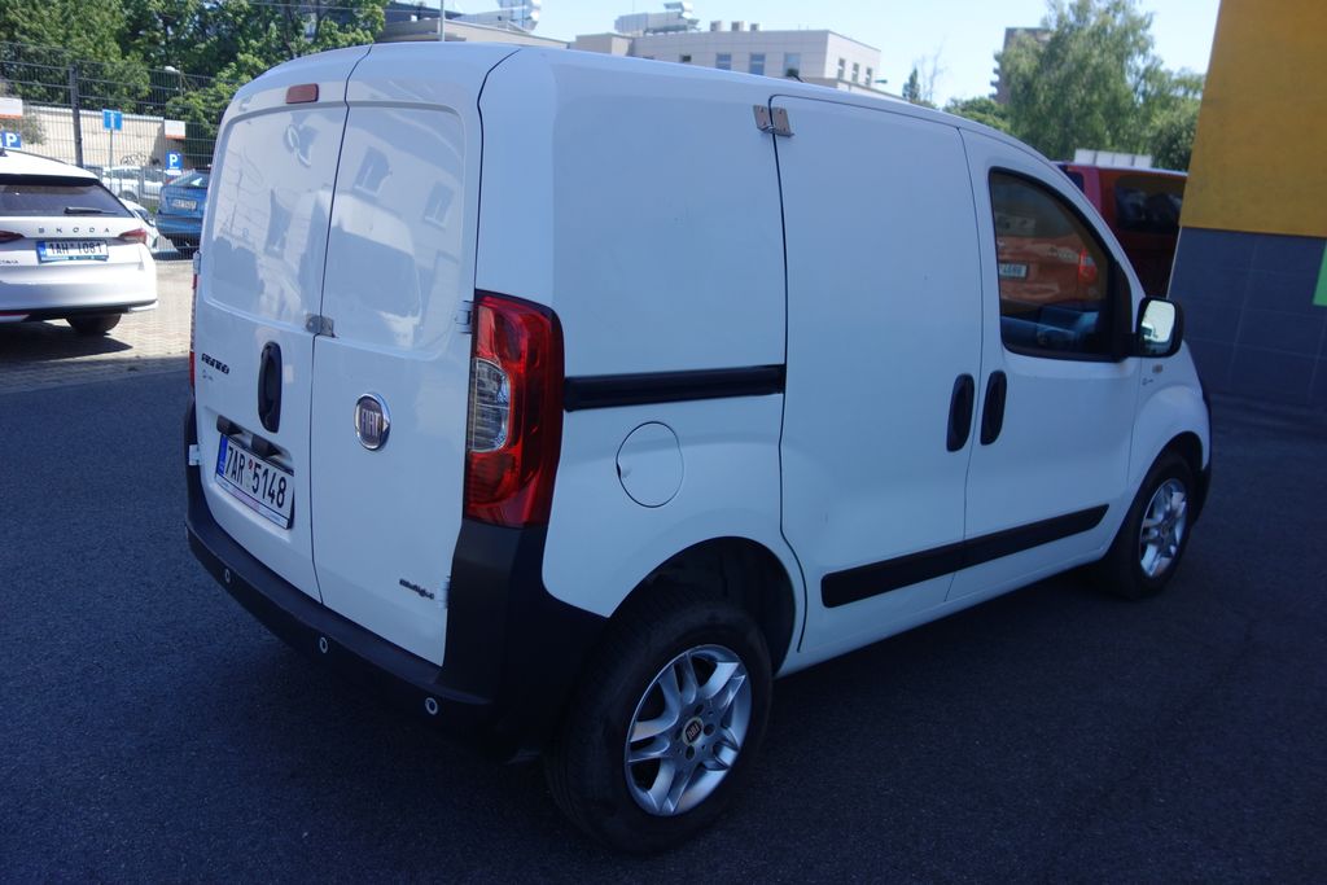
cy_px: 442
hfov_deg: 65.5
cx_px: 664
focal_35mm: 28
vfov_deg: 46.4
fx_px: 1032
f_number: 1.8
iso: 125
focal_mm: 10.4
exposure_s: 1/2000
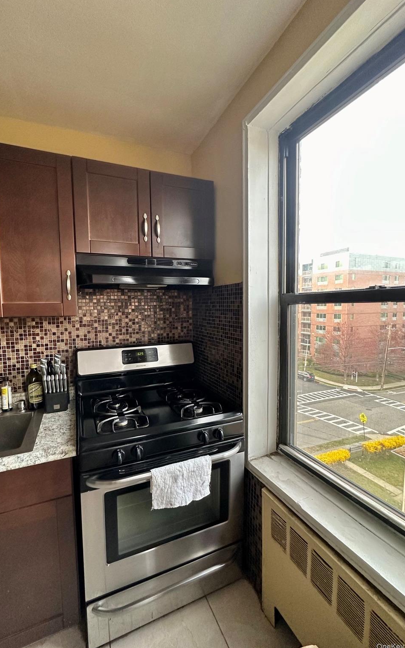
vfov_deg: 101.5
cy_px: 325
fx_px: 265
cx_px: 180
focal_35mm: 15
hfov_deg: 74.5
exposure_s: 1/91
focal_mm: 2.22
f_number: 2.2
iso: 320
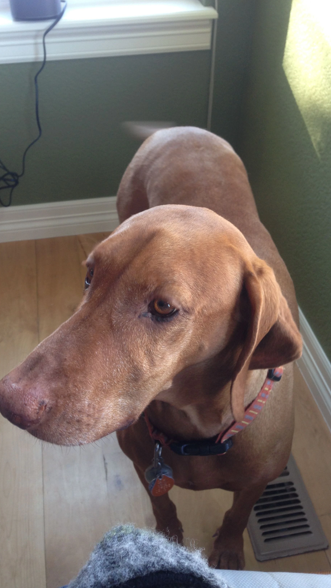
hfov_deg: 32.8
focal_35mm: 36
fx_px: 562
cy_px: 294
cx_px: 155
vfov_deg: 55.3
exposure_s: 1/20
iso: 50
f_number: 2.4
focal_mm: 4.12
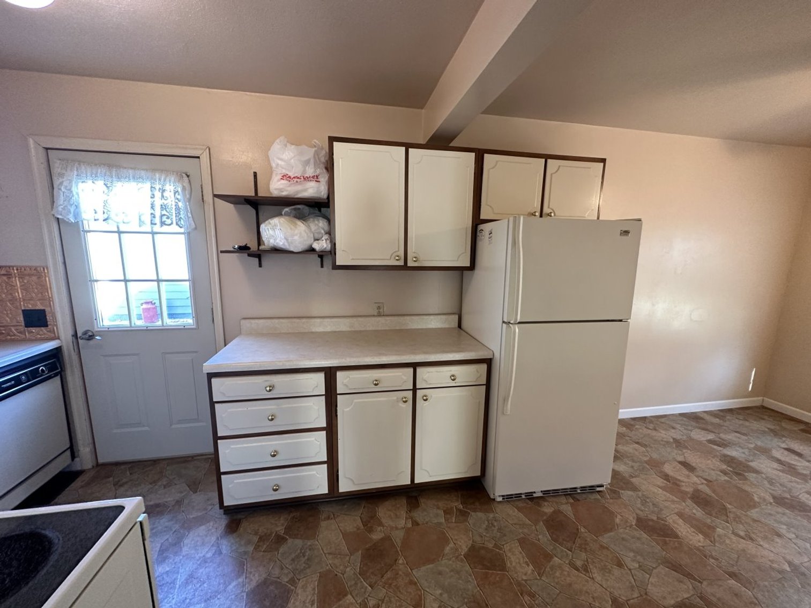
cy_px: 304
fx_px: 328
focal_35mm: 14
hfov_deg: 102.1
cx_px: 406
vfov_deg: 85.7
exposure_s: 1/60
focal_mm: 2.22
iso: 250
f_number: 2.2
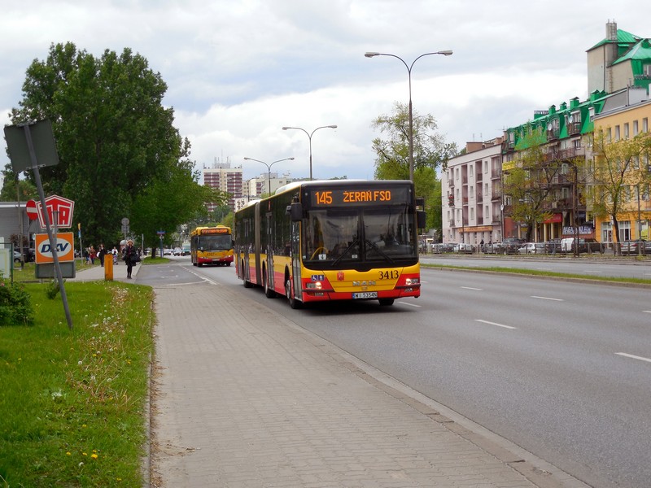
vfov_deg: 27.0
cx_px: 326
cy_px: 244
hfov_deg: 35.5
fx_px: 1016
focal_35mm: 54
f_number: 4.2
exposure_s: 1/500
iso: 125
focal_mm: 9.8
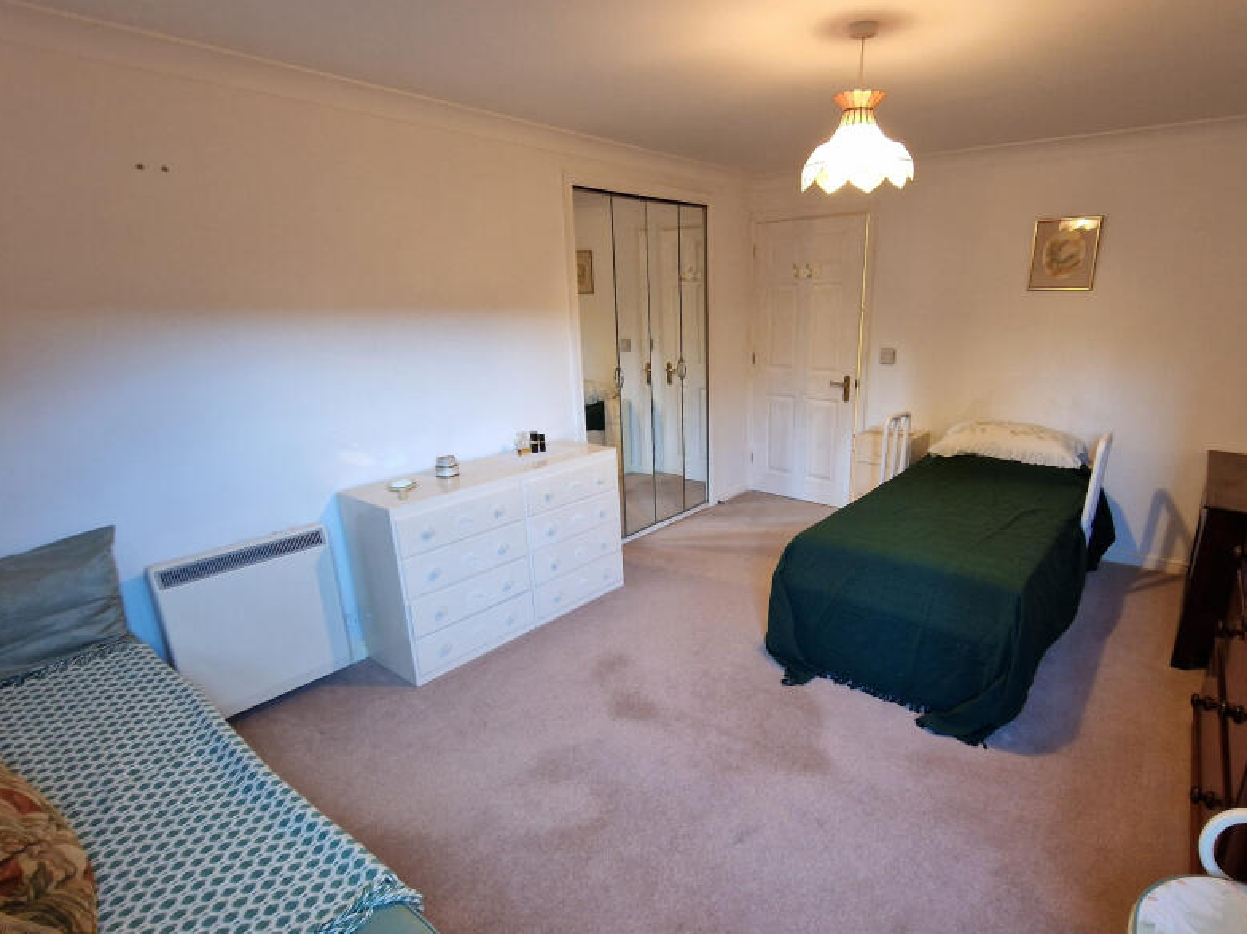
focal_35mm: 17
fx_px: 612
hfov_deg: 90.4
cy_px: 504
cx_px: 715
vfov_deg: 74.6
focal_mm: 2.2
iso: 320
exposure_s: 1/33
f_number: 2.2
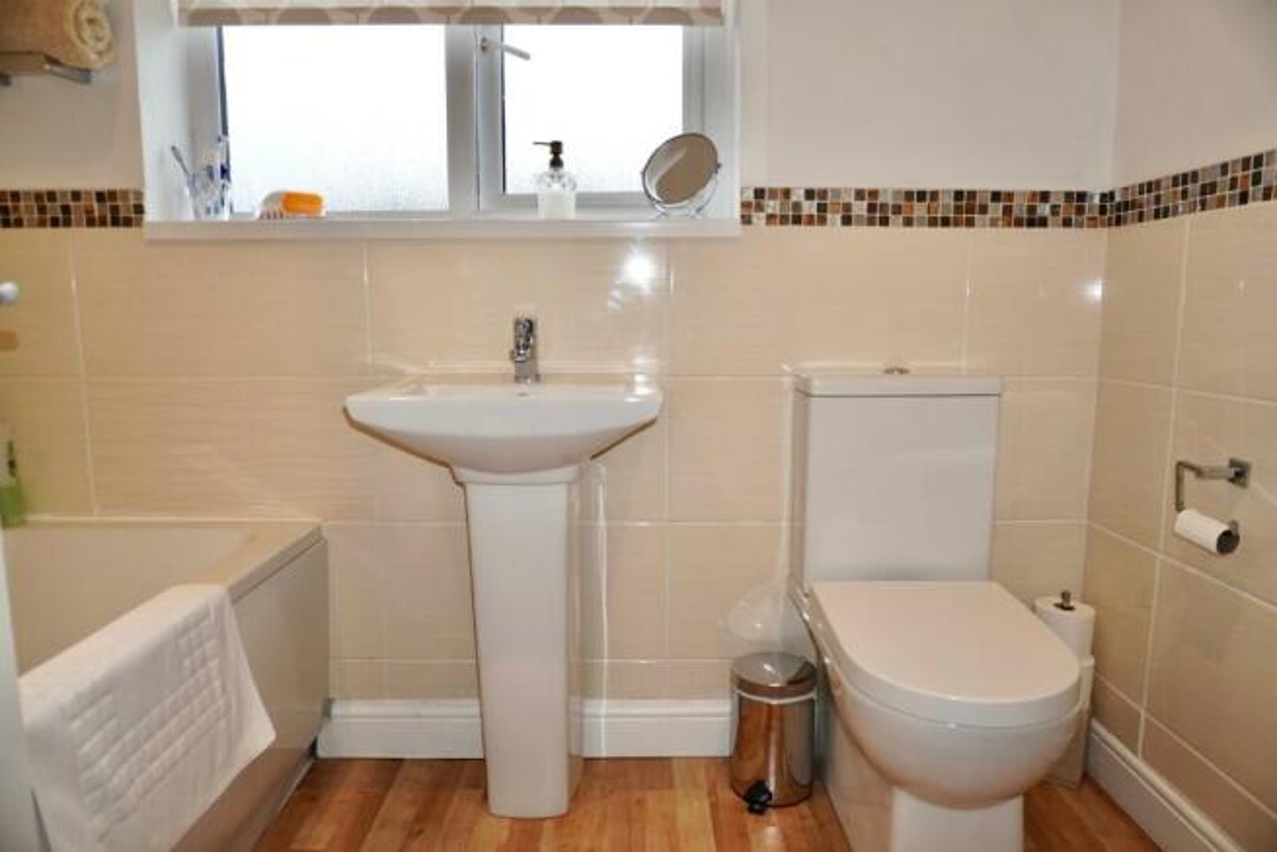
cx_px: 638
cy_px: 426
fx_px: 851
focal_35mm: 24
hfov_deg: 73.7
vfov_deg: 53.2
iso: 200
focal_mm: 16
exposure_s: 1/125
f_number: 3.5
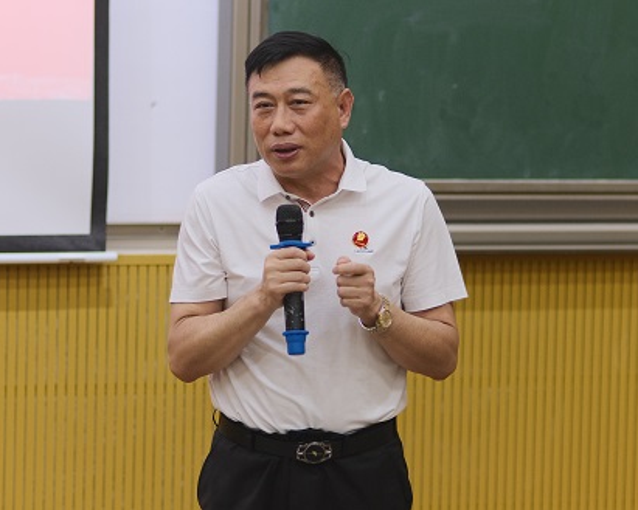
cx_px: 270
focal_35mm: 146
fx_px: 2757
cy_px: 255
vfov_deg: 10.6
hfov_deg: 13.2
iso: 1000
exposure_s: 1/100
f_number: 2
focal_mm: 85
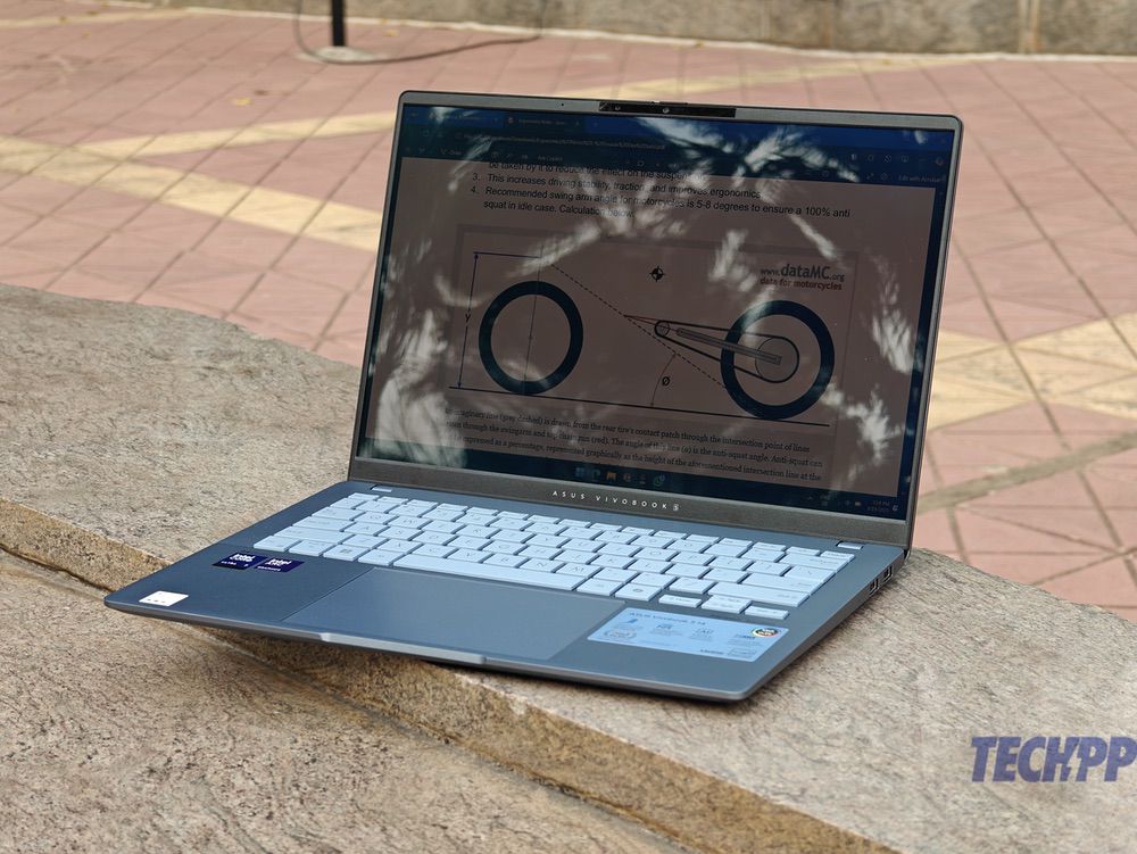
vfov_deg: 21.0
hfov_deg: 27.8
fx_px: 2300
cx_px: 568
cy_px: 427
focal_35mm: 70
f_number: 2.6
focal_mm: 13.3
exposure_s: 1/200
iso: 64
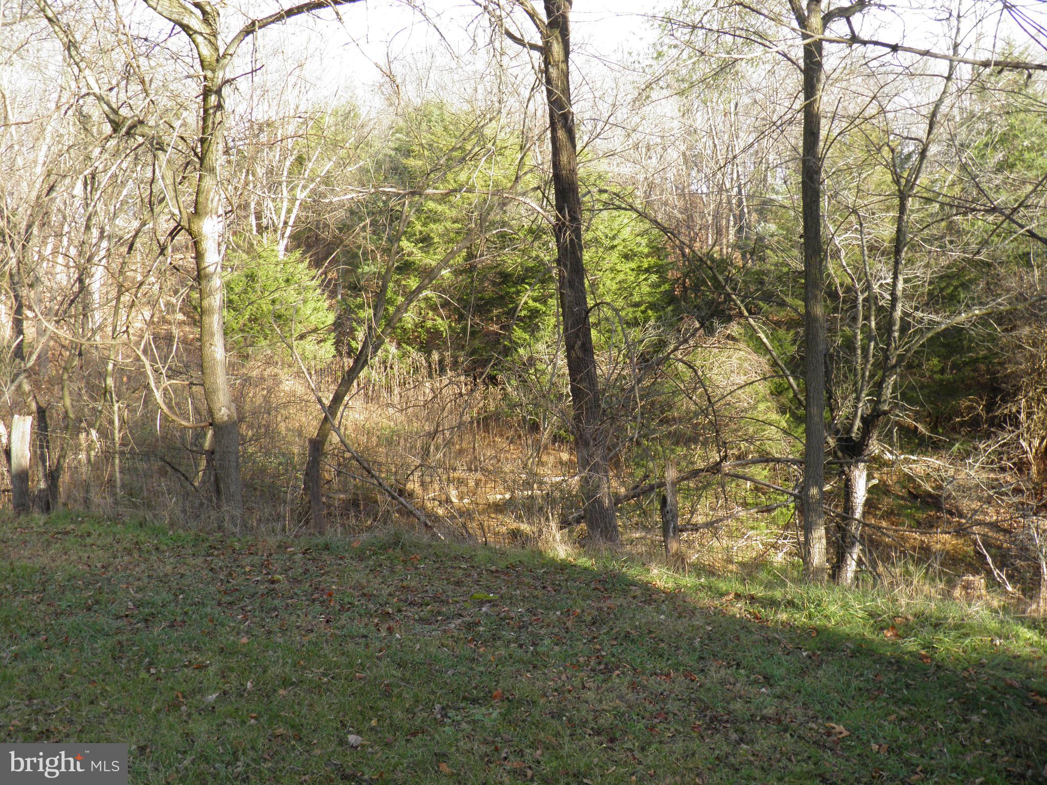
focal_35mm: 28
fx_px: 847
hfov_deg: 63.4
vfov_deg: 49.7
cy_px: 392
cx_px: 524
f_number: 4.5
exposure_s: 1/50
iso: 50
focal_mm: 4.9
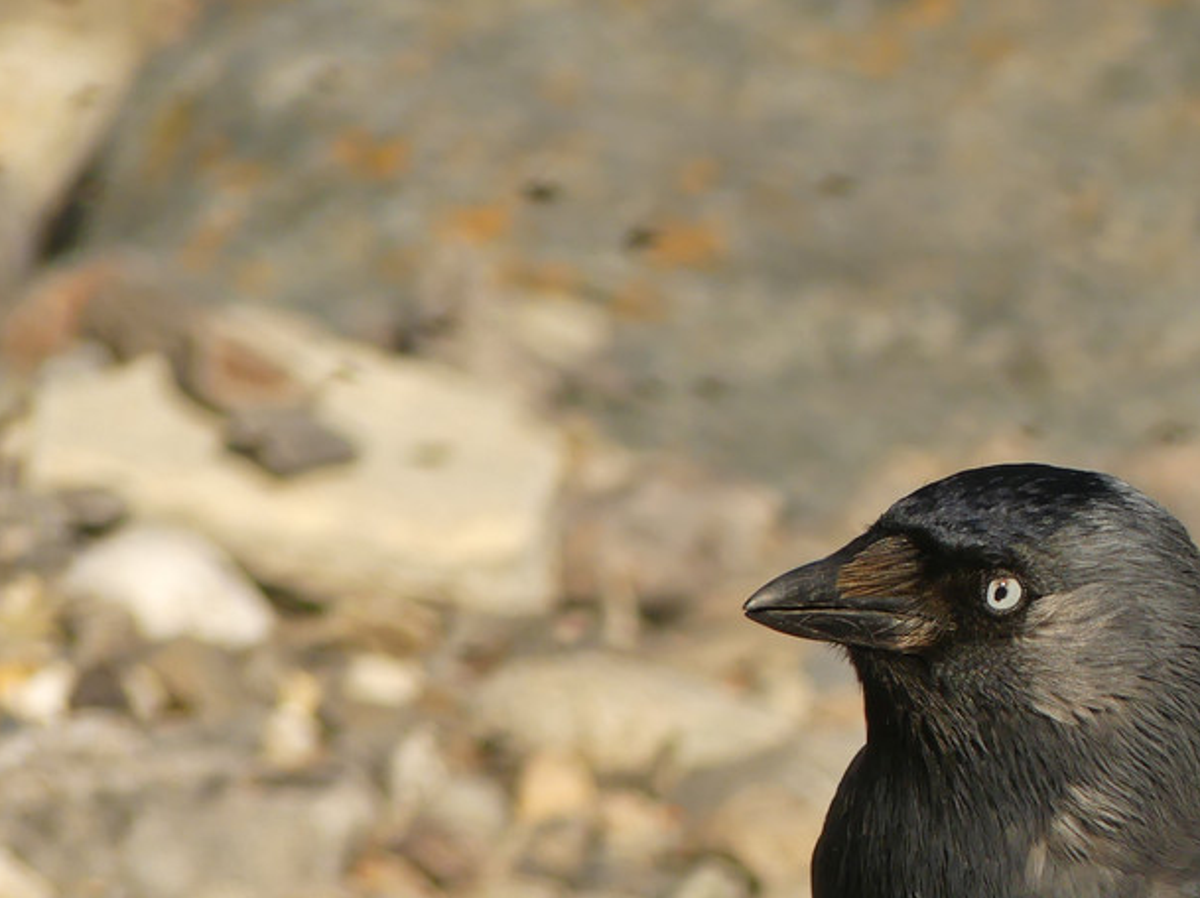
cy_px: 725
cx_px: 967
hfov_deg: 1.9
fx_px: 36447
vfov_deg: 1.4
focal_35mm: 1052
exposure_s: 1/1600
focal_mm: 108
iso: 100
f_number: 4
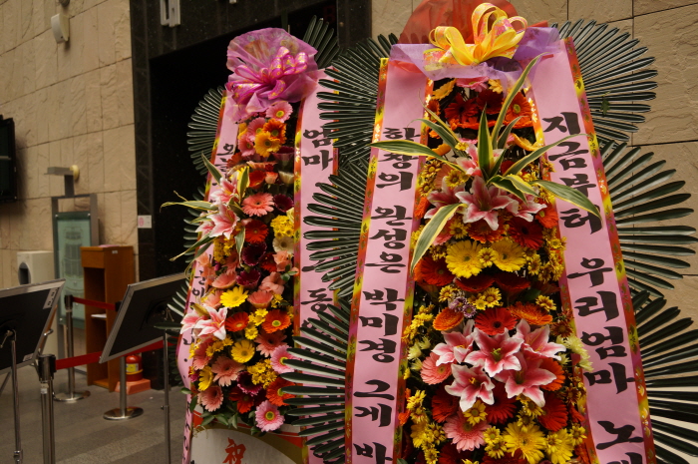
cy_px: 232
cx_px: 349
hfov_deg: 62.0
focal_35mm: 30
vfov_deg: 43.5
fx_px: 581
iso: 320
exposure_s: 1/60
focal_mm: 20
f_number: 4
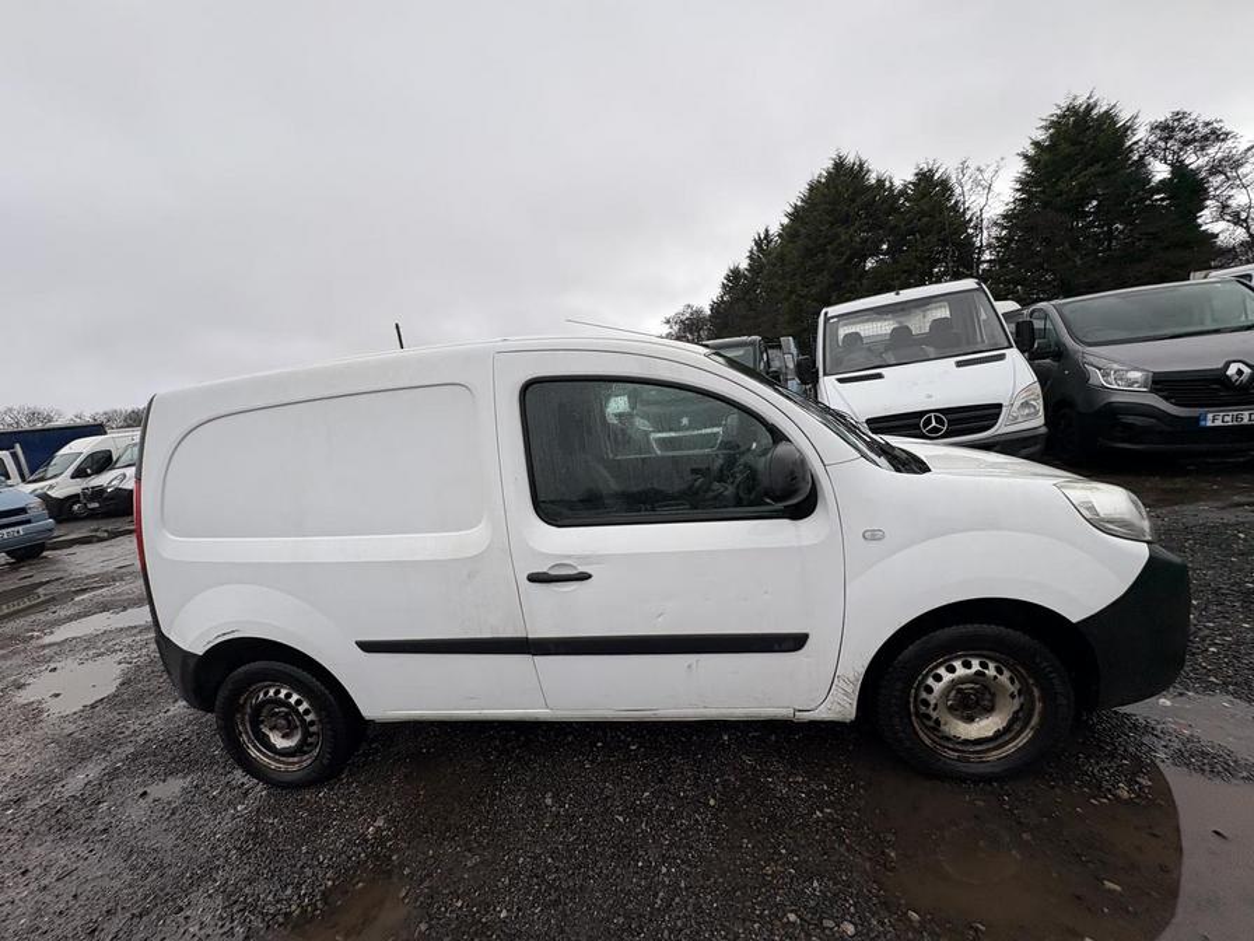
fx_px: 507
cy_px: 470
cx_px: 627
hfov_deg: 102.1
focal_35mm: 14
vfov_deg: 85.7
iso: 40
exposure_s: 1/241
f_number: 2.2
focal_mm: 2.22
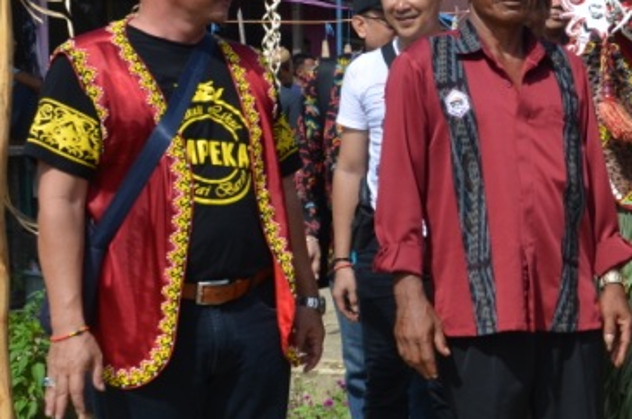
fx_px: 1549
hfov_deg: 21.3
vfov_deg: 15.4
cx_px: 776
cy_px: 241
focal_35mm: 88
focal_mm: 21
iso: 100
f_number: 8
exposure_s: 1/250
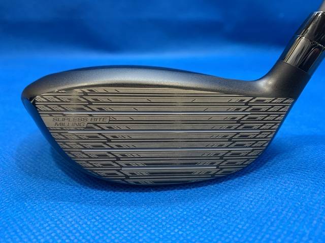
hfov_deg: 67.3
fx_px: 244
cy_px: 122
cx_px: 162
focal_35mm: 26
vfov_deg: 53.1
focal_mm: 4.25
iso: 160
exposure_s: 1/60
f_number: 1.8
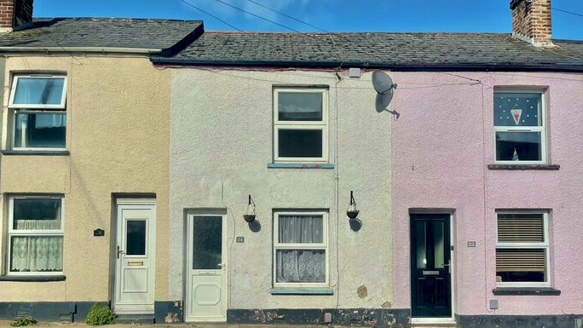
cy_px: 210
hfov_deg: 66.1
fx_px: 448
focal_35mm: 29
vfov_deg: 39.9
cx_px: 293
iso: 32
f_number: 1.6
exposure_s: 1/13514
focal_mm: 5.1
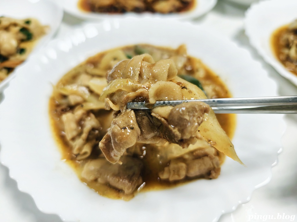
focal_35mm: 23
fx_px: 197
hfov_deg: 73.9
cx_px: 148
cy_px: 111
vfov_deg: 58.9
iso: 3052
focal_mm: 6.54
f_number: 1.57
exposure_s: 1/880
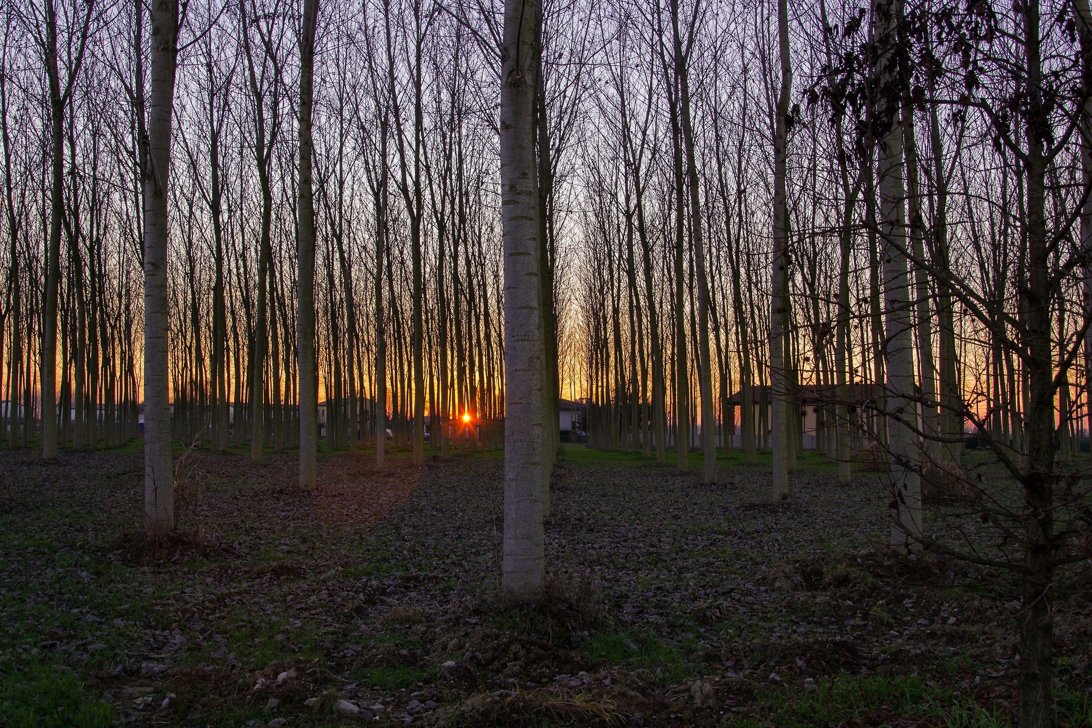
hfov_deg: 51.3
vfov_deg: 35.5
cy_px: 364
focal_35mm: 38
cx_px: 546
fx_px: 1137
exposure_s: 1/20
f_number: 8
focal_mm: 25
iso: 100
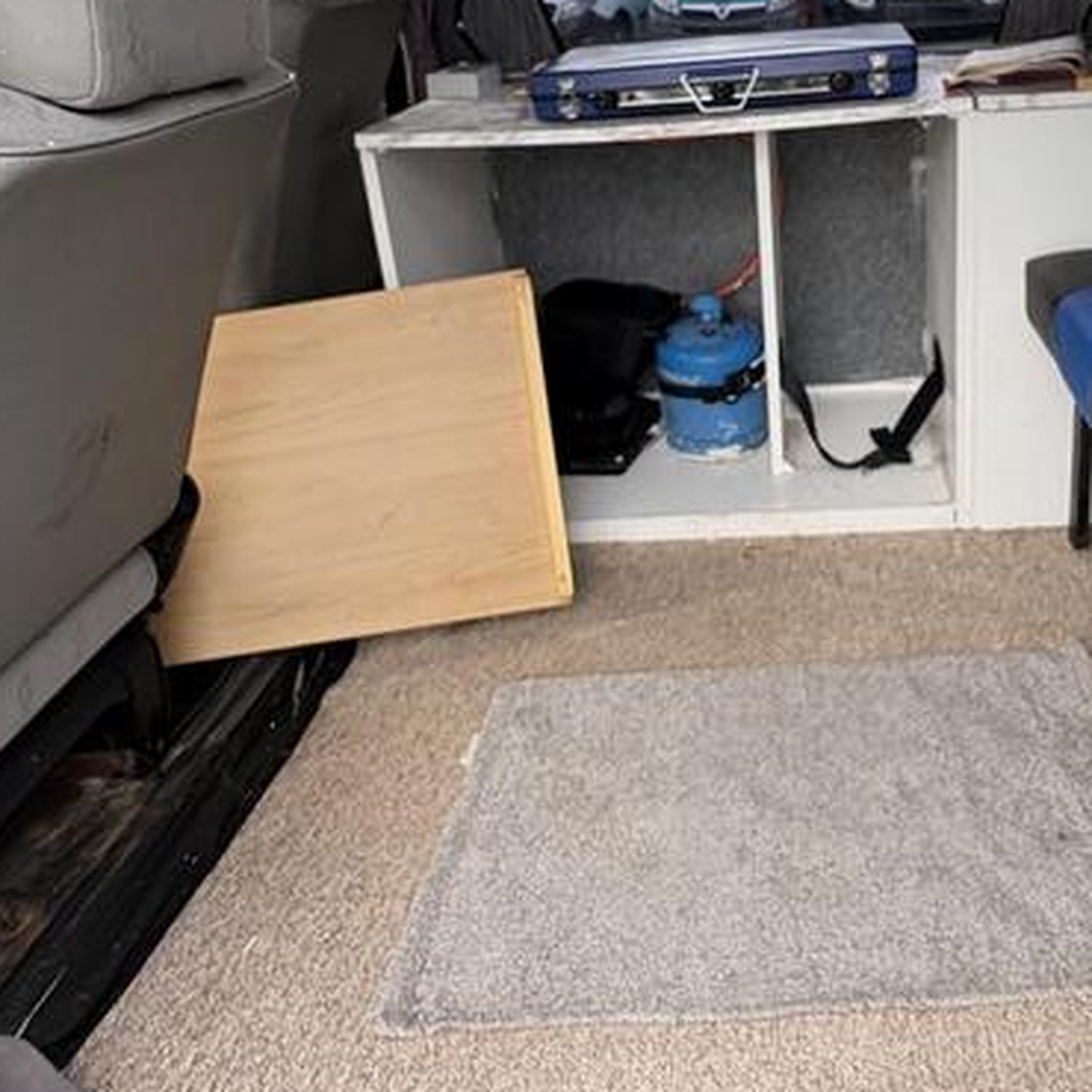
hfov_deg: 52.2
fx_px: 1071
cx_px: 785
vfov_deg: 52.6
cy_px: 334
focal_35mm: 30
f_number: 2.2
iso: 125
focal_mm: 2.22
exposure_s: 1/110
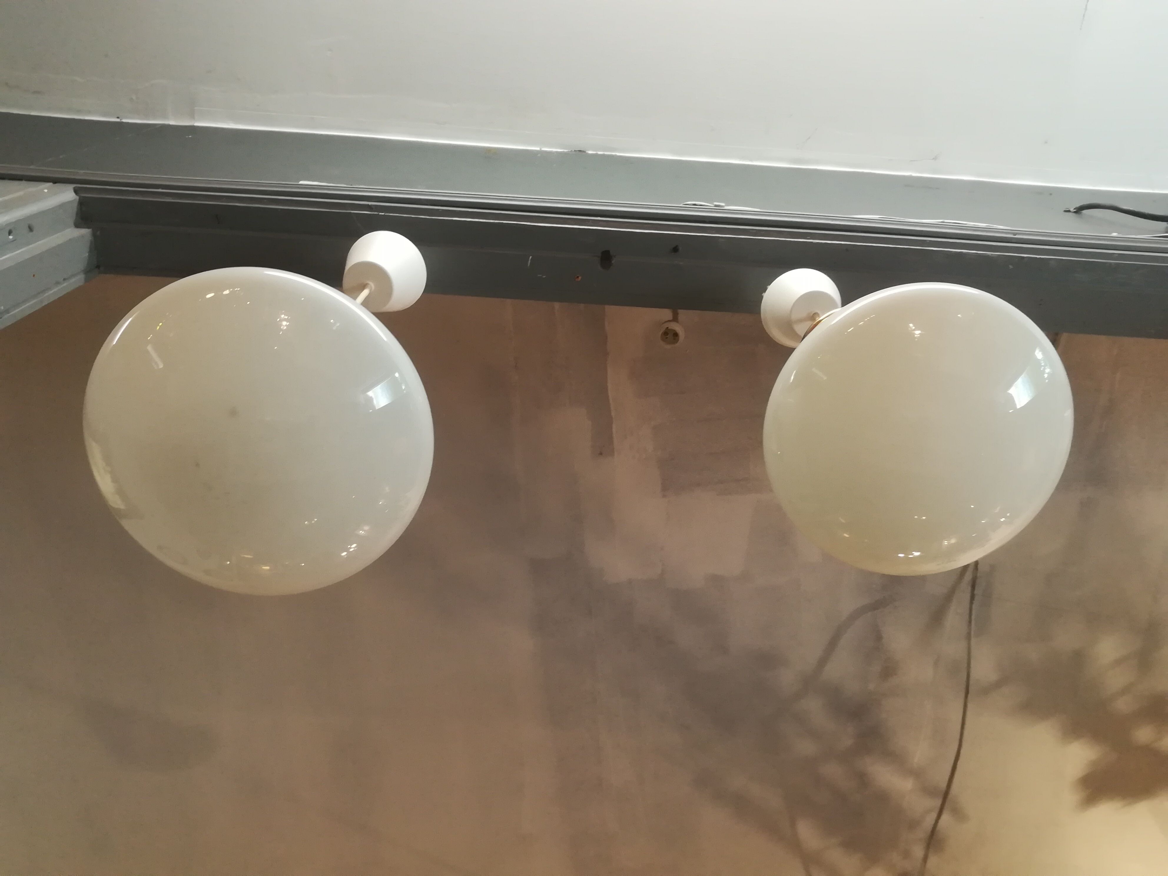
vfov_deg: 46.8
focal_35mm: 30
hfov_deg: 60.0
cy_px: 438
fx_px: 1012
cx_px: 584
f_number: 2.2
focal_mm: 3.83
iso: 250
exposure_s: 1/33.3
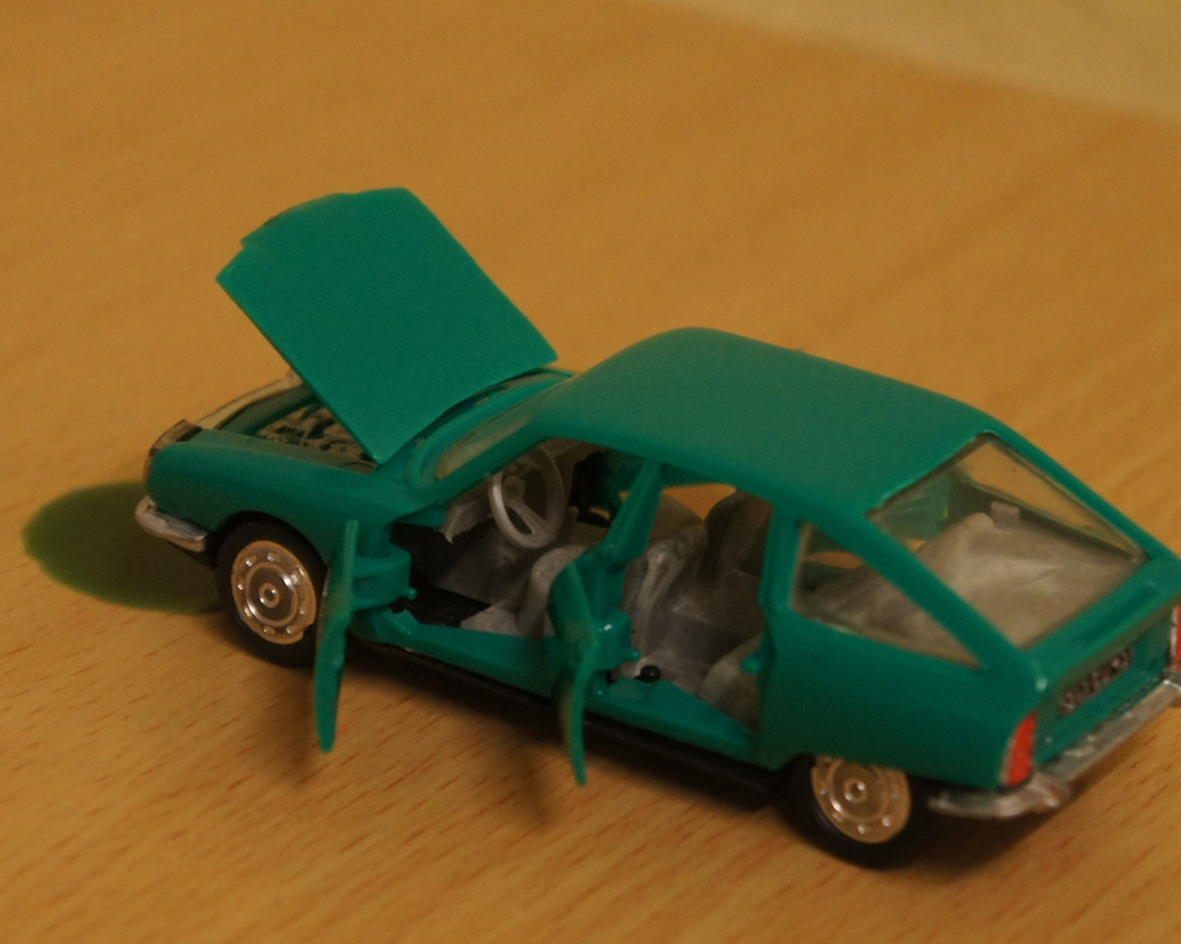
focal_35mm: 94
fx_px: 3270
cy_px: 470
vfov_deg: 16.4
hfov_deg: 20.5
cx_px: 621
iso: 1600
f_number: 5.6
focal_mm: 55
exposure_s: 1/40
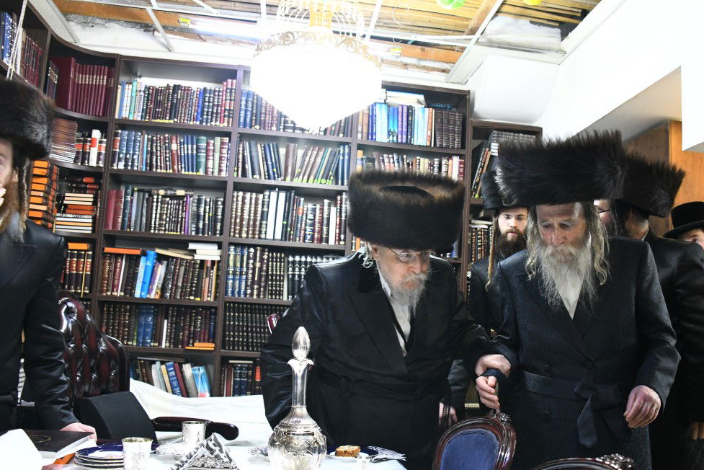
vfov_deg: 39.9
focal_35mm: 33
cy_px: 270
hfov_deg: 56.9
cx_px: 409
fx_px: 645
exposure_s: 1/60
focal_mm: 28
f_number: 5
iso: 4000
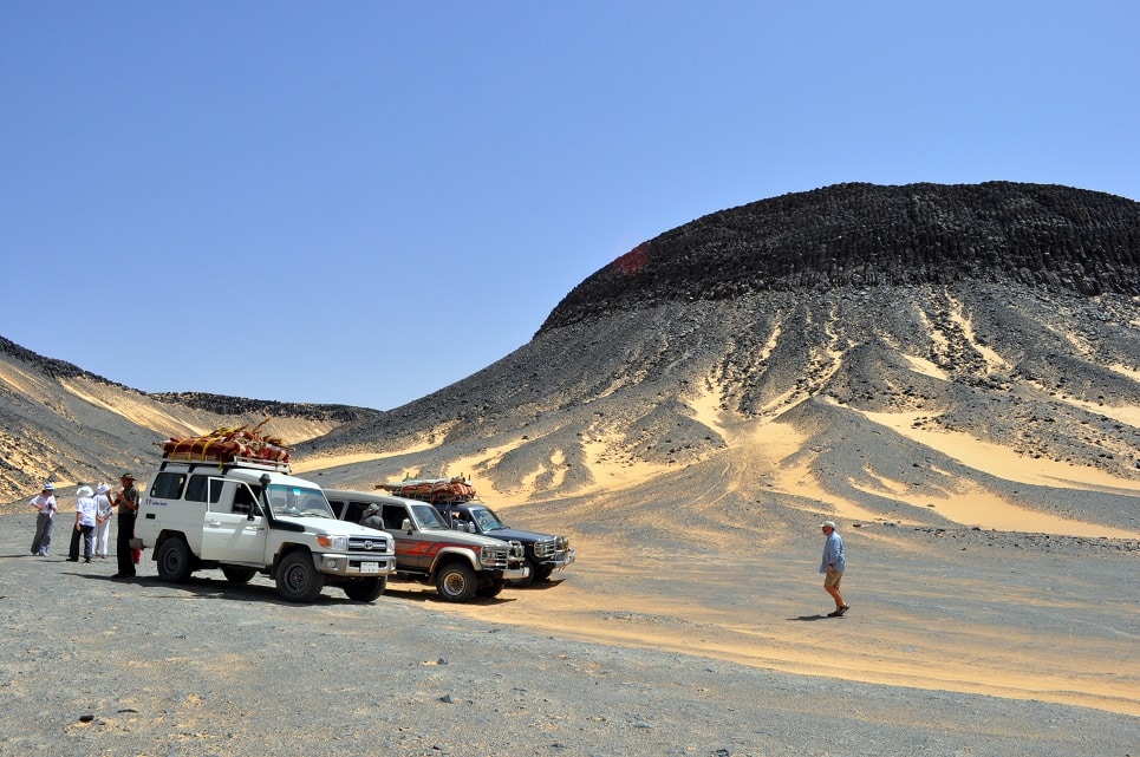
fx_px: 854
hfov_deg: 67.4
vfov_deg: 47.8
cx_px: 570
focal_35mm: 27
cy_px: 378
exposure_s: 1/200
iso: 200
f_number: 14
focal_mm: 18
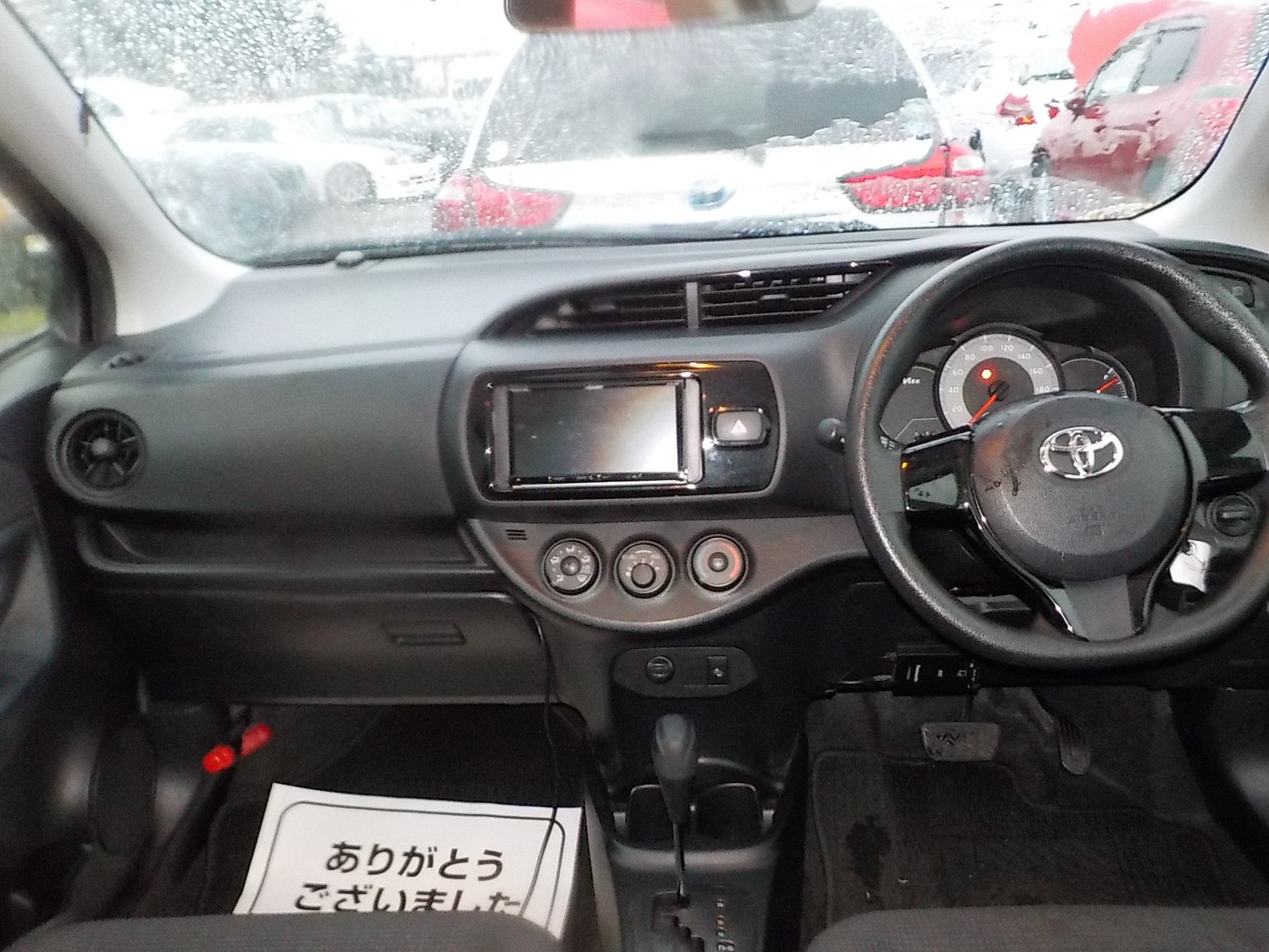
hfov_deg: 60.0
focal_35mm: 30
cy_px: 476
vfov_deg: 46.8
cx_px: 634
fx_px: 1100
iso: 800
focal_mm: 4.1
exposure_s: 1/10
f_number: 3.3
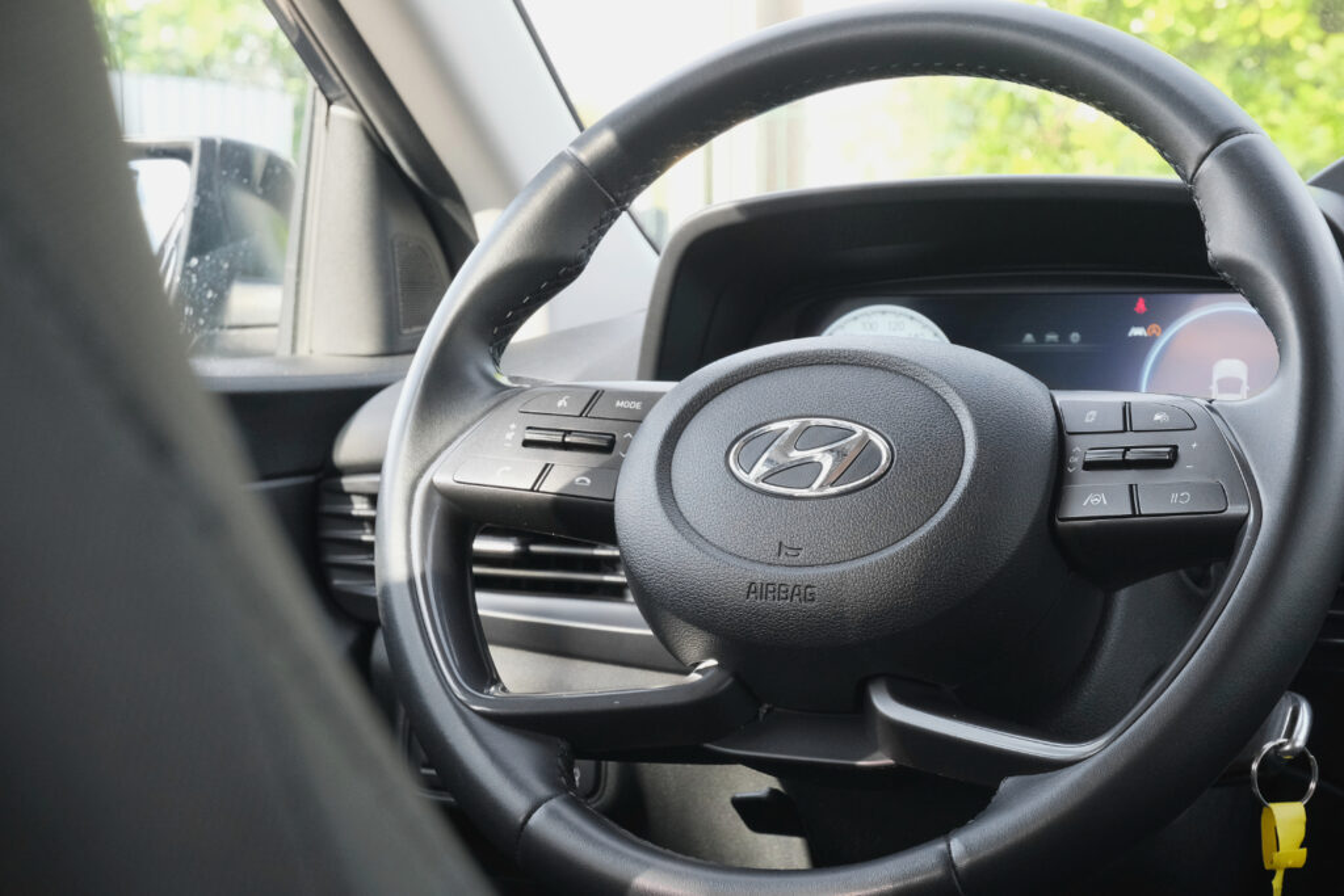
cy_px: 448
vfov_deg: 20.0
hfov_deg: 29.7
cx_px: 672
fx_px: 2539
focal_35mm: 68
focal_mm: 45
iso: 2000
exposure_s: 1/60
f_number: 9
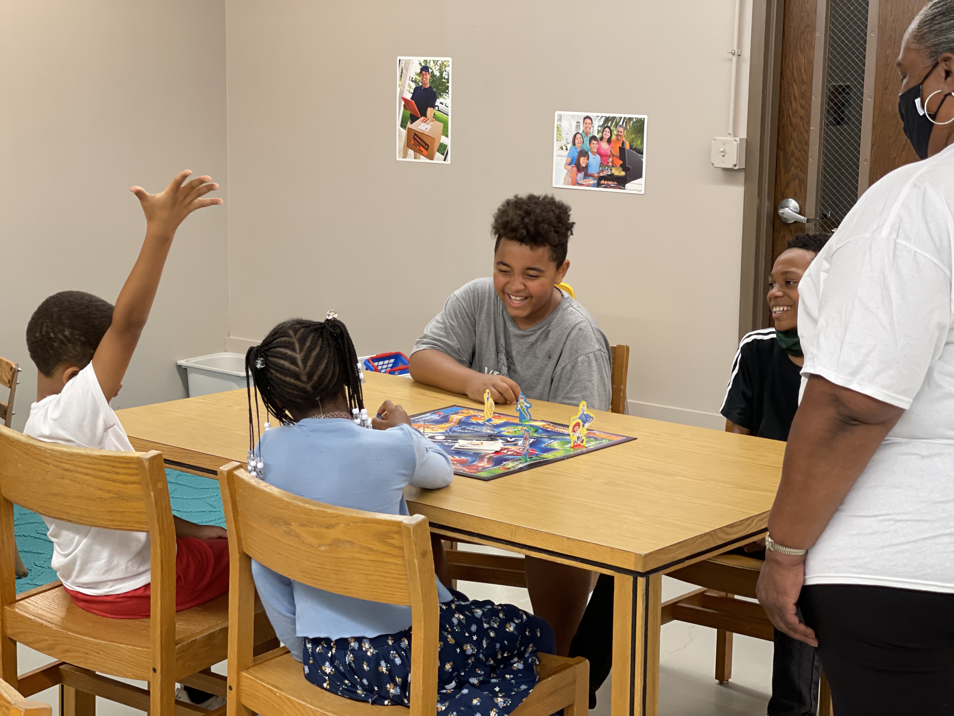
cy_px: 358
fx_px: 1764
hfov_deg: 30.3
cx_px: 477
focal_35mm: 64
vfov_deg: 22.9
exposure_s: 1/40
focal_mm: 7.5
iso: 160
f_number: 2.2
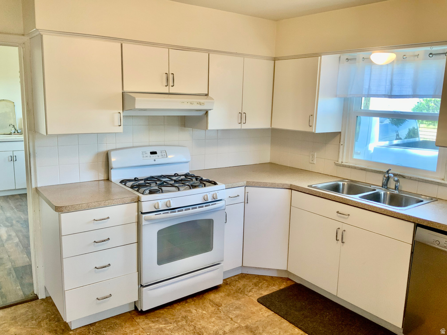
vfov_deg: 48.2
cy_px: 168
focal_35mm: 29
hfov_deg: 61.7
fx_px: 374
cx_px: 224
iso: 50
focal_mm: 3
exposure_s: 1/60
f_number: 1.8
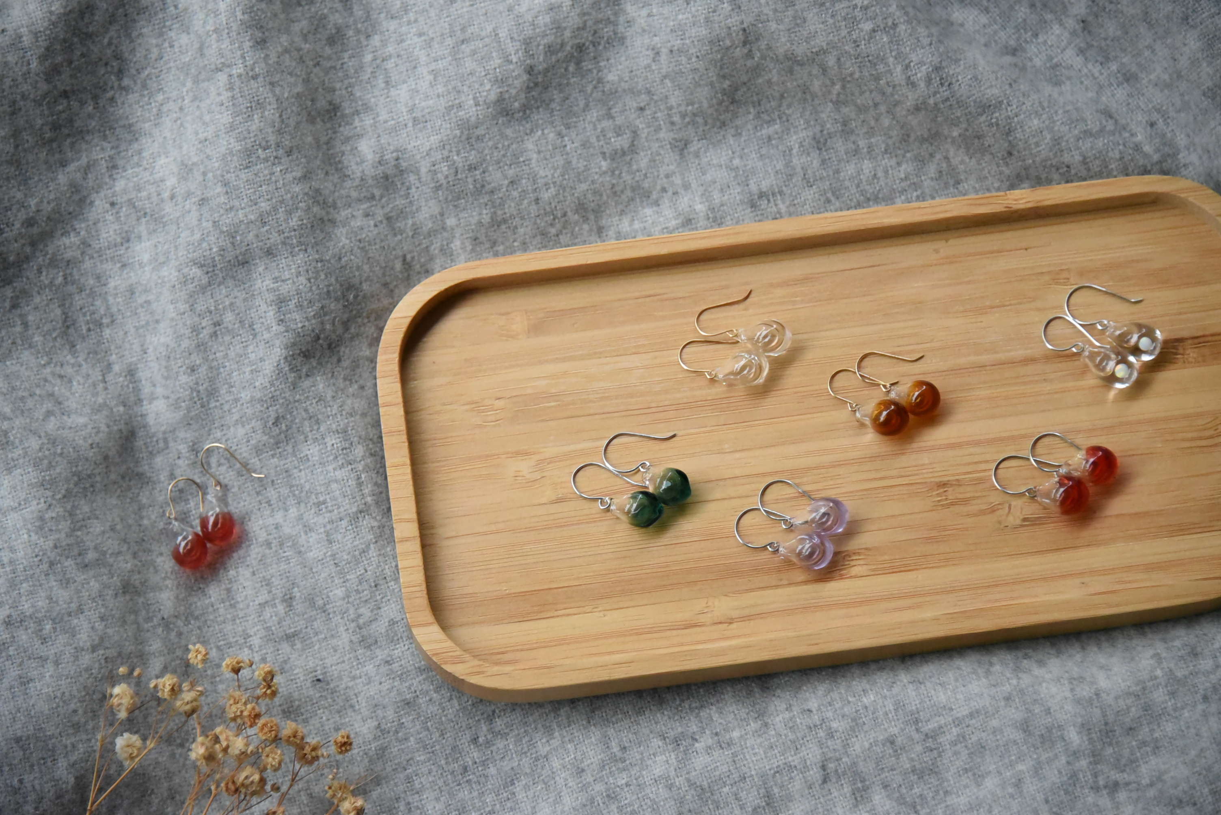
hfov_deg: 10.8
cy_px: 408
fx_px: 6446
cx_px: 610
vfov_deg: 7.2
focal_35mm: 190
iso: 10000
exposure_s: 1/1250
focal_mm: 190
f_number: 5.6
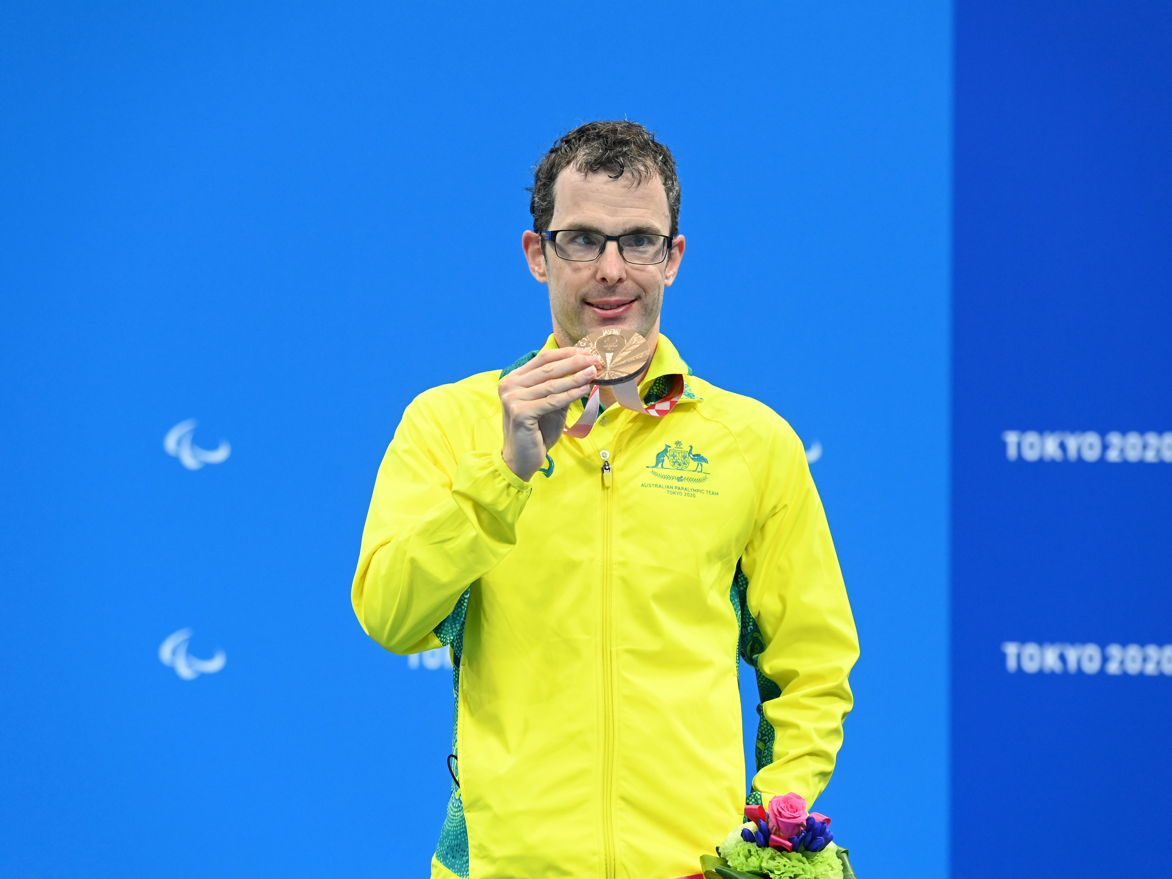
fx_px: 4977
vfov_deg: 10.1
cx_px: 604
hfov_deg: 13.4
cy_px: 442
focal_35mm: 147
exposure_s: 1/2000
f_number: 4
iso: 4000
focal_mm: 135
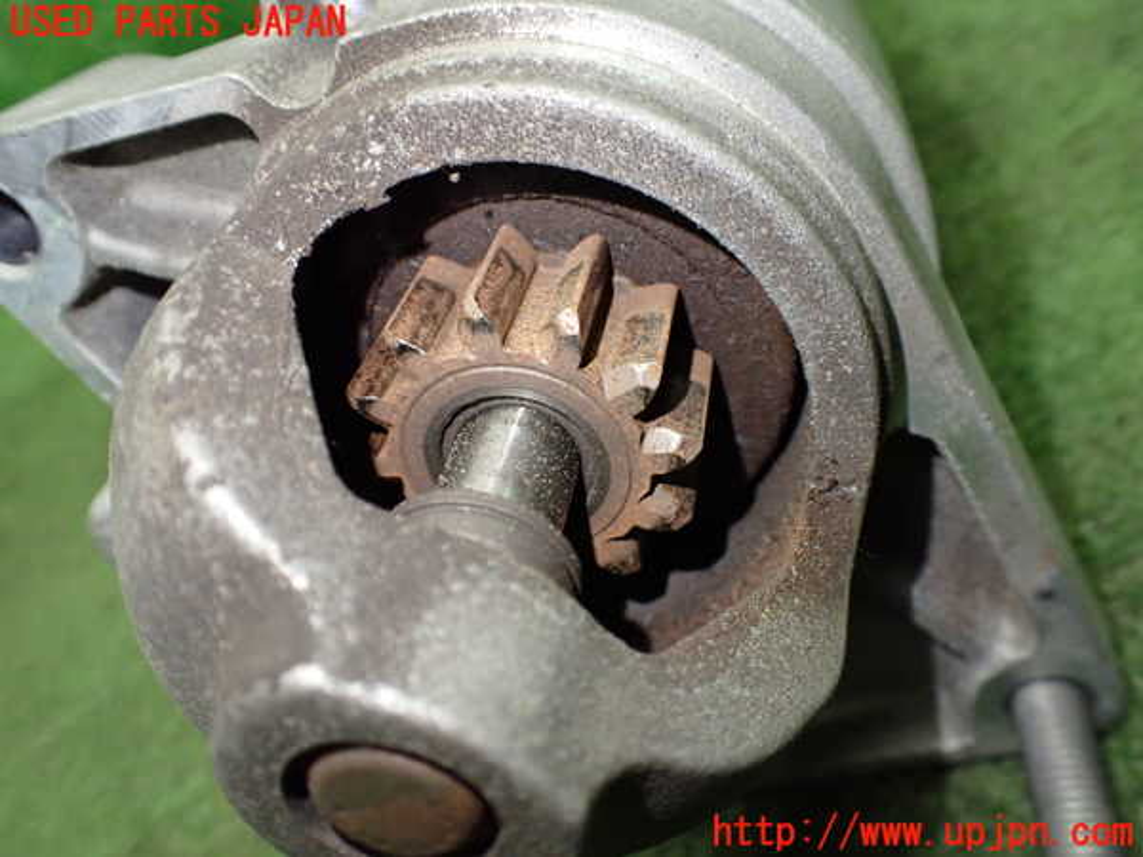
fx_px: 991
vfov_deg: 46.8
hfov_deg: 60.0
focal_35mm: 30
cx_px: 572
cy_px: 428
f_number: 2.3
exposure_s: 1/125
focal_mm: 5.4
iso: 640
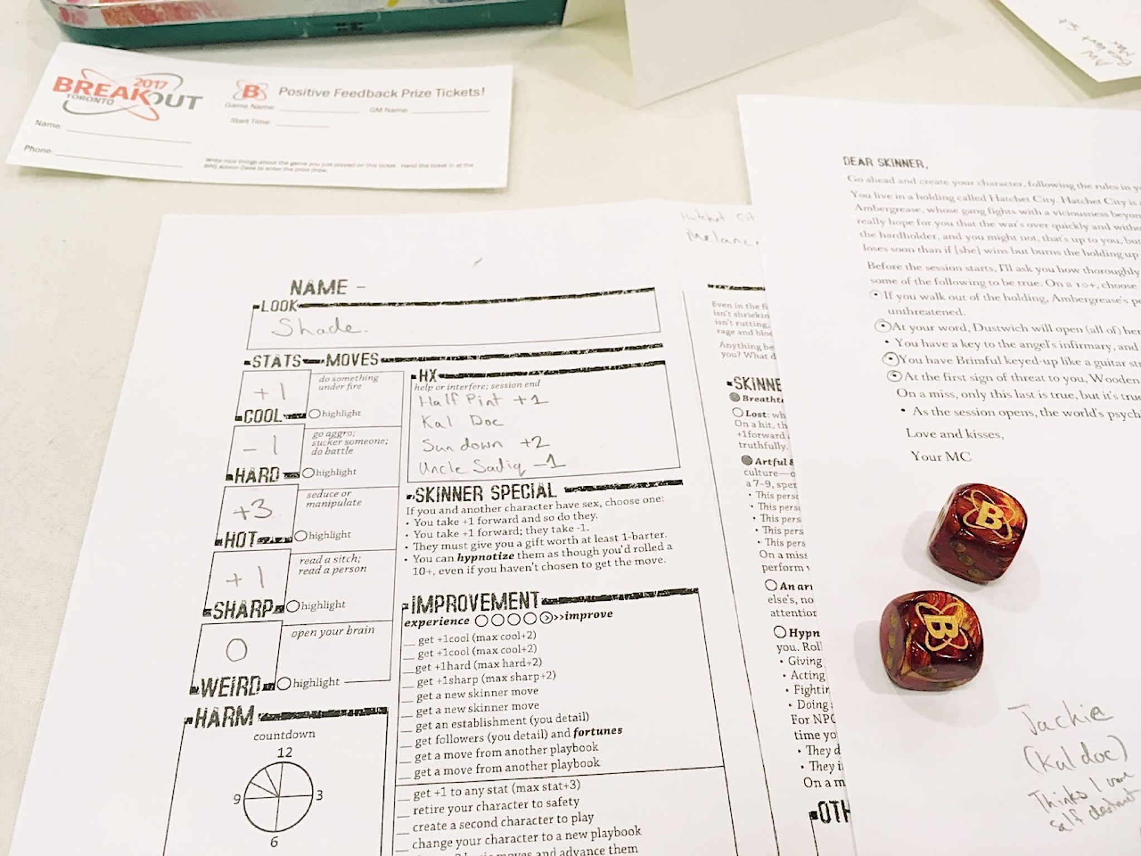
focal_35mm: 29
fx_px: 956
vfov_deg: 48.2
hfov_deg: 61.7
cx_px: 570
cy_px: 428
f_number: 2.2
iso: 50
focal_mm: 4.15
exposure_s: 1/30
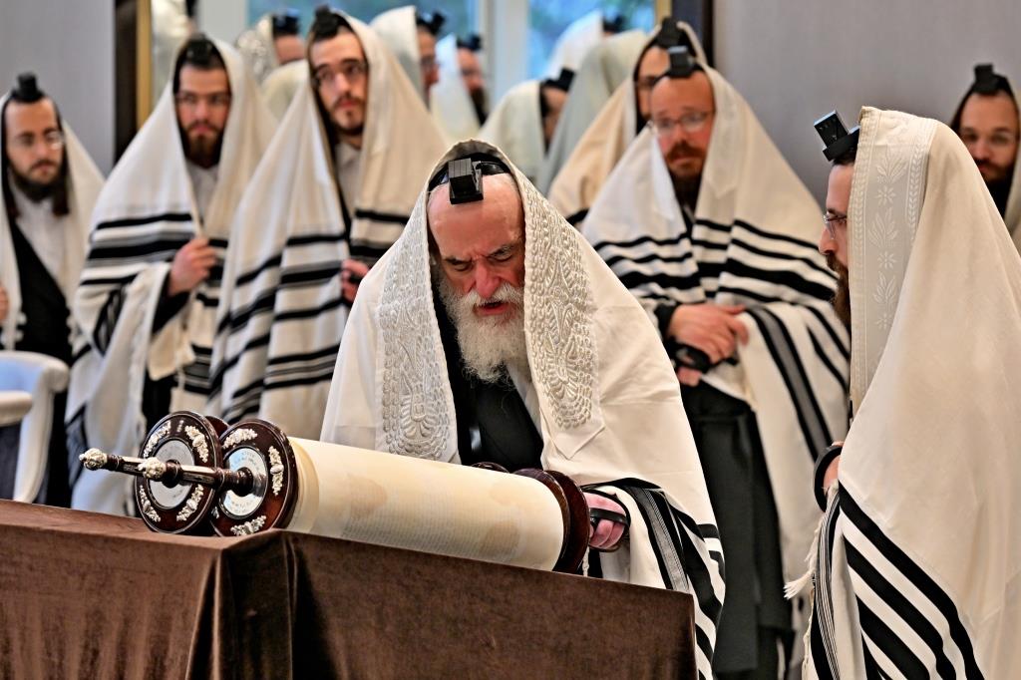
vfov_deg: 7.6
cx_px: 510
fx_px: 5103
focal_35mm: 180
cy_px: 340
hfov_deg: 11.4
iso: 500
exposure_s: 1/200
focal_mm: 120
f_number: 4
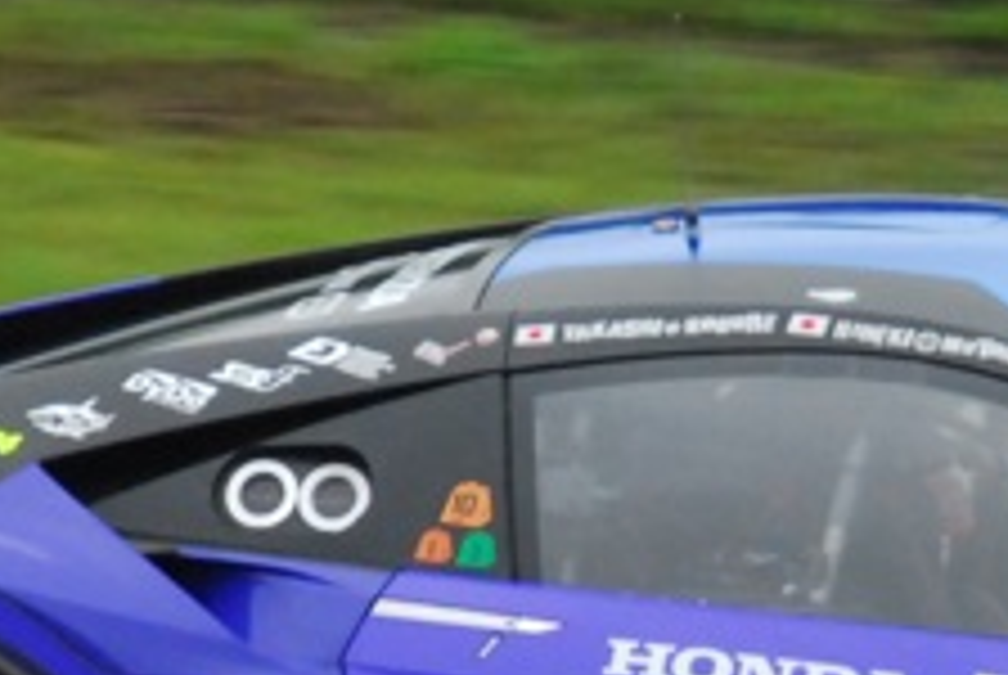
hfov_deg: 2.3
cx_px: 927
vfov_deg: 1.5
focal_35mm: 893
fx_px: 25036
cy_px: 439
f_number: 10
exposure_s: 1/400
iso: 800
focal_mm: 130
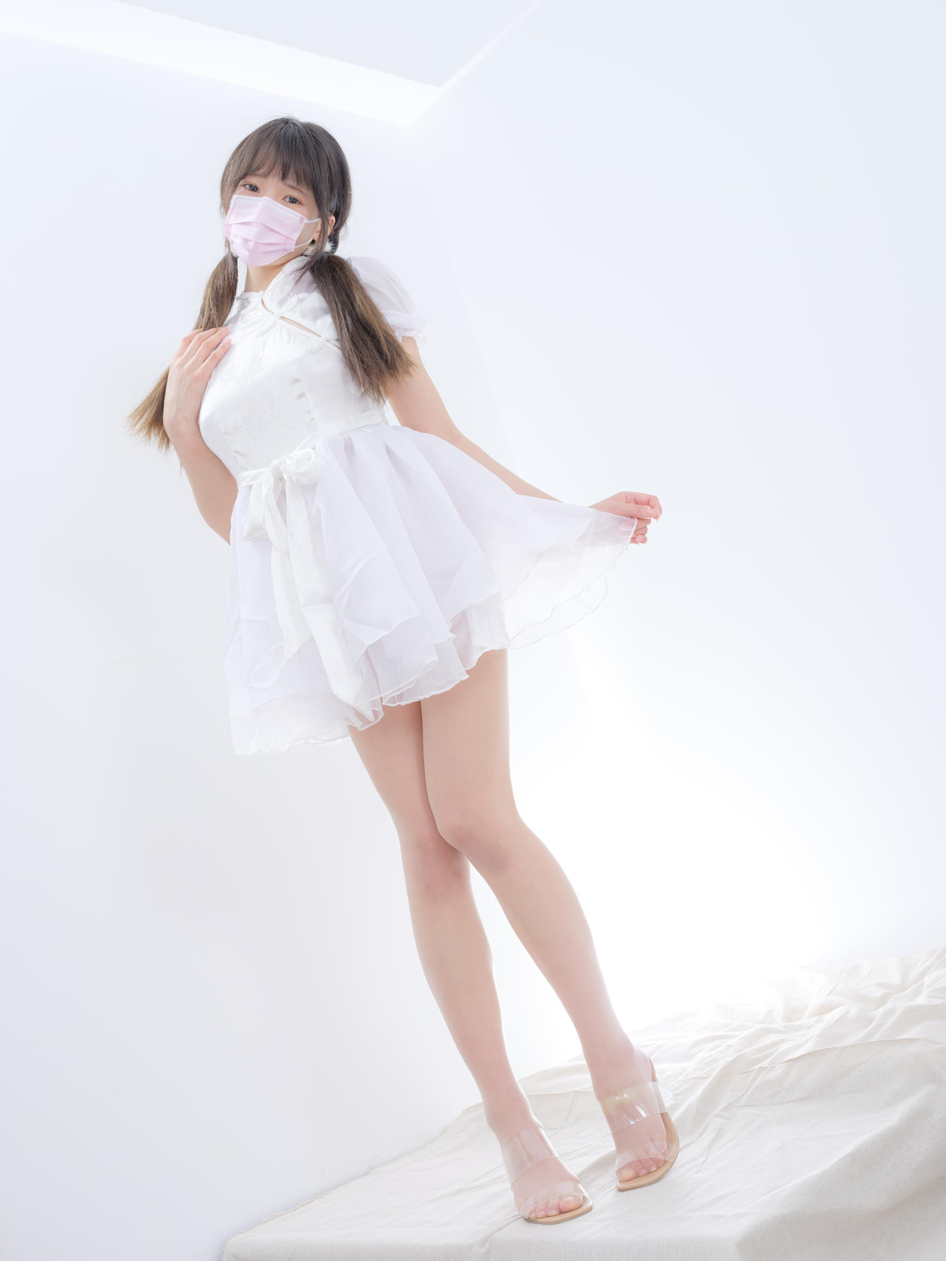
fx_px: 1312
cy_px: 630
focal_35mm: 36
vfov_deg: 51.4
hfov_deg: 39.7
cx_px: 473
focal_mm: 45
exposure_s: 1/60
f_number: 7.1
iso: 100
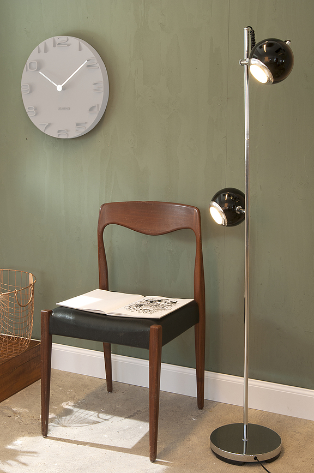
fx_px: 688
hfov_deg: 25.7
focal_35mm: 52
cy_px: 236
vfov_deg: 37.9
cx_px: 157
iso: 100
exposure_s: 1/2.5
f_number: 16
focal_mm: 35
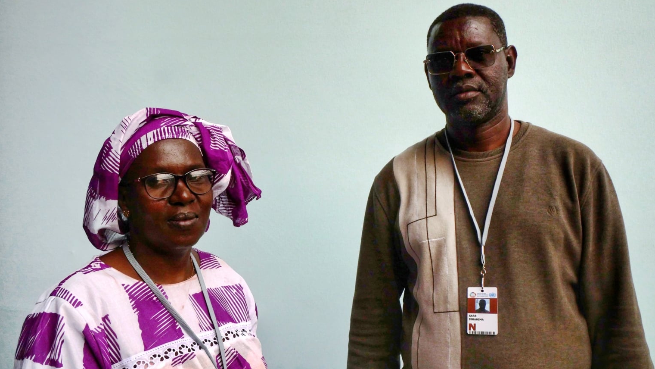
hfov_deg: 59.5
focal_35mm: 33
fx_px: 573
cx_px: 330
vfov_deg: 35.6
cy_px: 192
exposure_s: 1/200
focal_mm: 15
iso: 400
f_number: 7.1
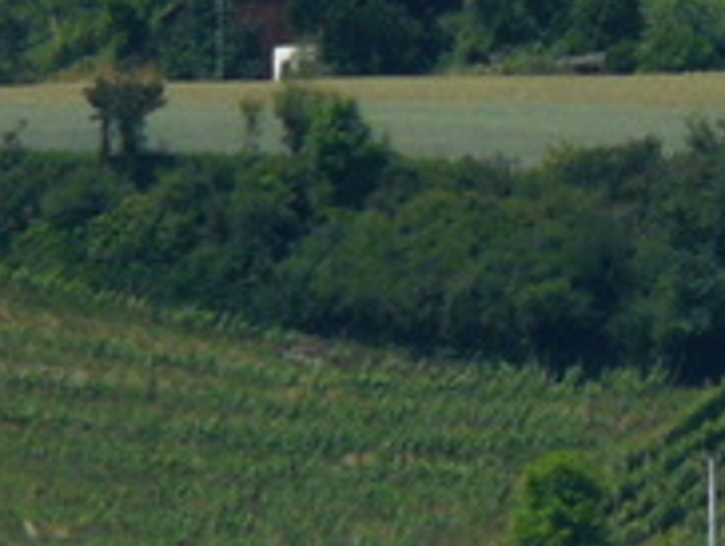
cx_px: 621
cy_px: 207
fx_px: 57945
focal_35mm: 2763
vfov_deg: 0.5
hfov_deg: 0.7
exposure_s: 1/400
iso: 100
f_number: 7.1
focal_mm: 82.8
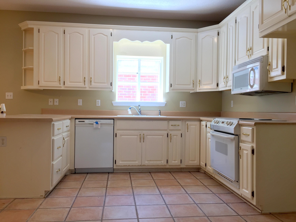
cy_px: 111
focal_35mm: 29
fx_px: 248
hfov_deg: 61.7
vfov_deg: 48.2
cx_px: 148
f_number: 2.2
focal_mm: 4.15
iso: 32
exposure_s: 1/30
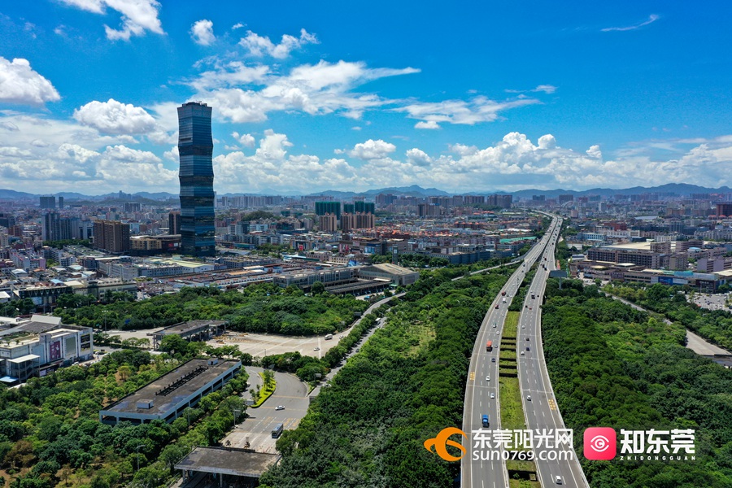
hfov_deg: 65.5
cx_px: 366
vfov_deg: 46.4
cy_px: 244
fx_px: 569
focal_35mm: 28
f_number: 8
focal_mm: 10.26
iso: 100
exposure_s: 1/320
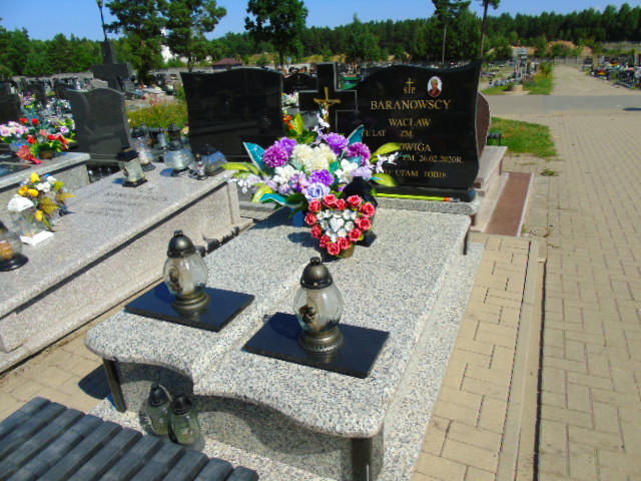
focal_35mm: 25
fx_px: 463
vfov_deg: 54.9
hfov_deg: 69.4
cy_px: 240
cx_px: 320
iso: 80
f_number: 4
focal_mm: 4.4
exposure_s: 1/1000
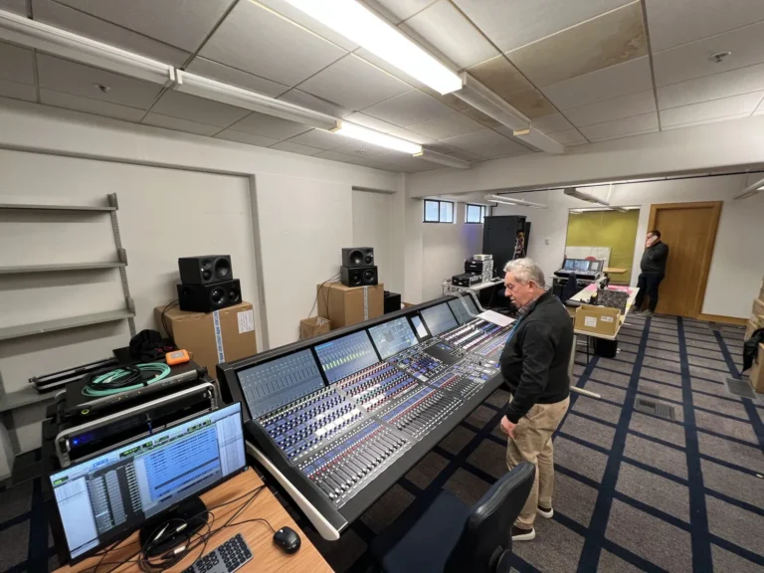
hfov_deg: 106.2
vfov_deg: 89.9
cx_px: 382
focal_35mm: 13
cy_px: 286
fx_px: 287
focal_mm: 1.57
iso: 125
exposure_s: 1/50
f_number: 1.8
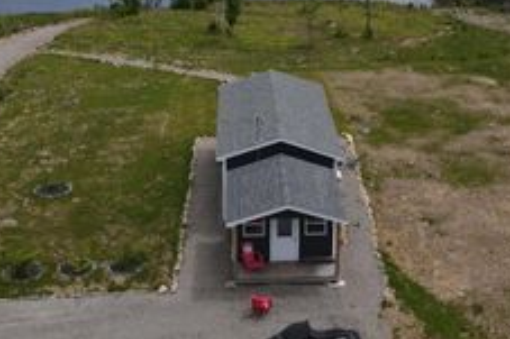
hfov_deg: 36.3
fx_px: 779
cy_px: -10
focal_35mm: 55
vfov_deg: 23.4
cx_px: 274
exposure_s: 1/1000
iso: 100
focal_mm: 4.5
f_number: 2.8
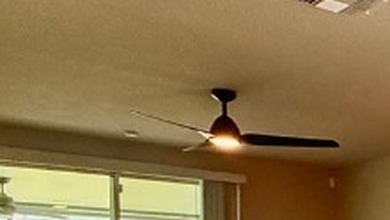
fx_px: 735
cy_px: 321
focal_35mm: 71
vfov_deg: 15.8
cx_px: 638
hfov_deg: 22.3
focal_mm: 2.22
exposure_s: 1/120
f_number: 2.2
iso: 200
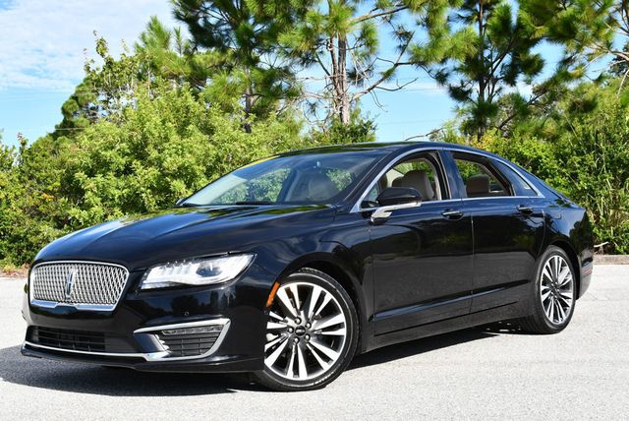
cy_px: 210
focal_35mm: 58
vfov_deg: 23.4
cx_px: 314
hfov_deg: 34.5
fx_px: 1014
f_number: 8
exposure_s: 1/250
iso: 125
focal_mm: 29
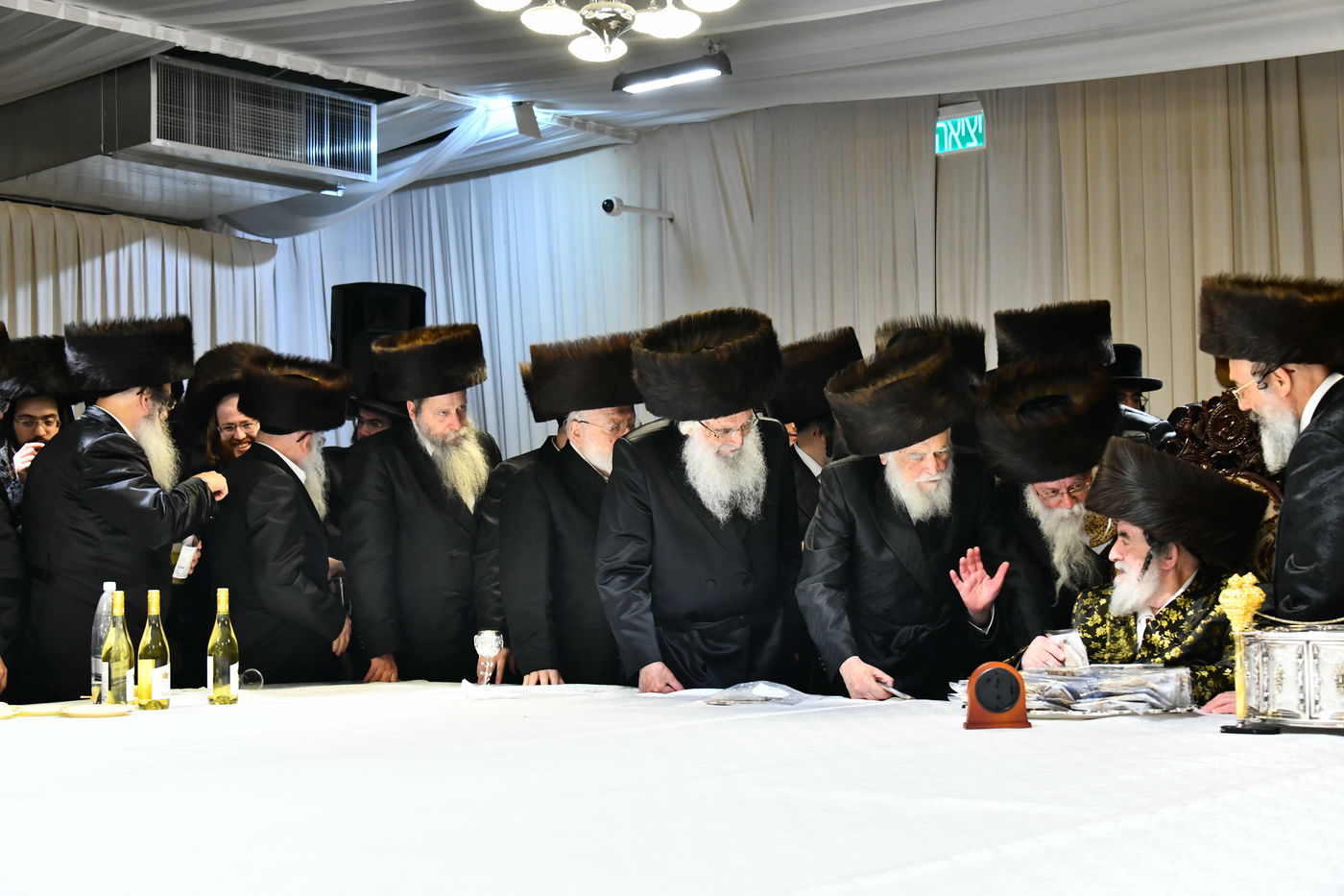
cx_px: 672
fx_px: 1941
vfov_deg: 26.0
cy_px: 448
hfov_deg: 38.2
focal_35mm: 52
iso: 2000
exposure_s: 1/125
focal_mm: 52
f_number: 5.6
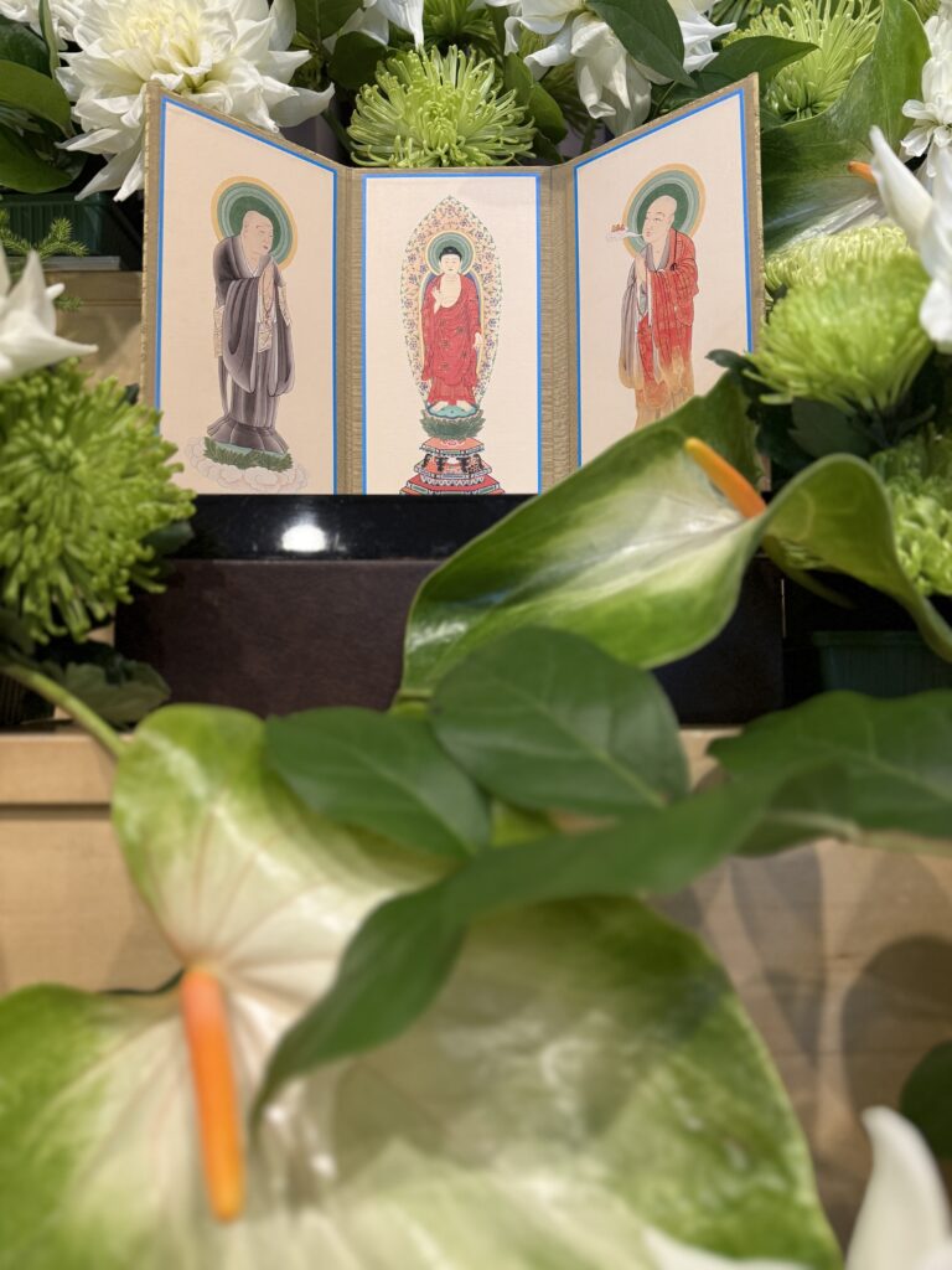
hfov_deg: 56.8
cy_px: 635
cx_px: 476
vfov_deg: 71.6
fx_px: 880
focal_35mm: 24
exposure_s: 1/100
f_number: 1.78
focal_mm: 6.76
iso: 200
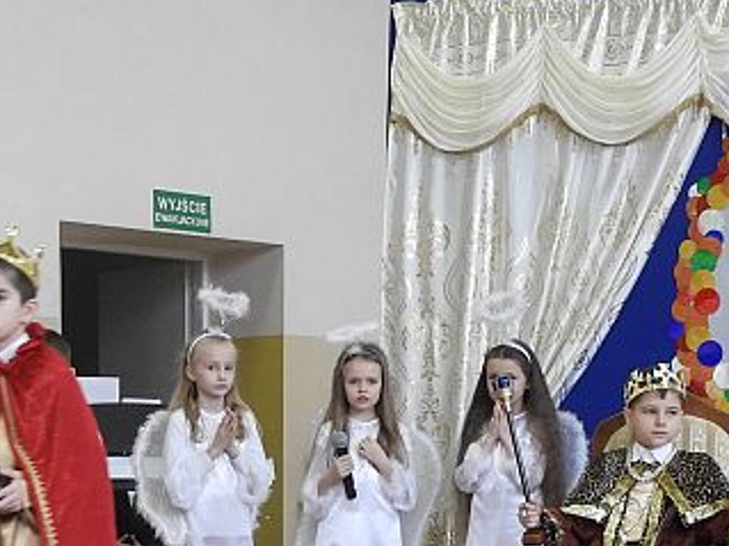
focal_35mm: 106
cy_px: 676
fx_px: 2231
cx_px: 279
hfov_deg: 18.5
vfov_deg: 13.5
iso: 320
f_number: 3.6
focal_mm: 5.9
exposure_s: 1/30
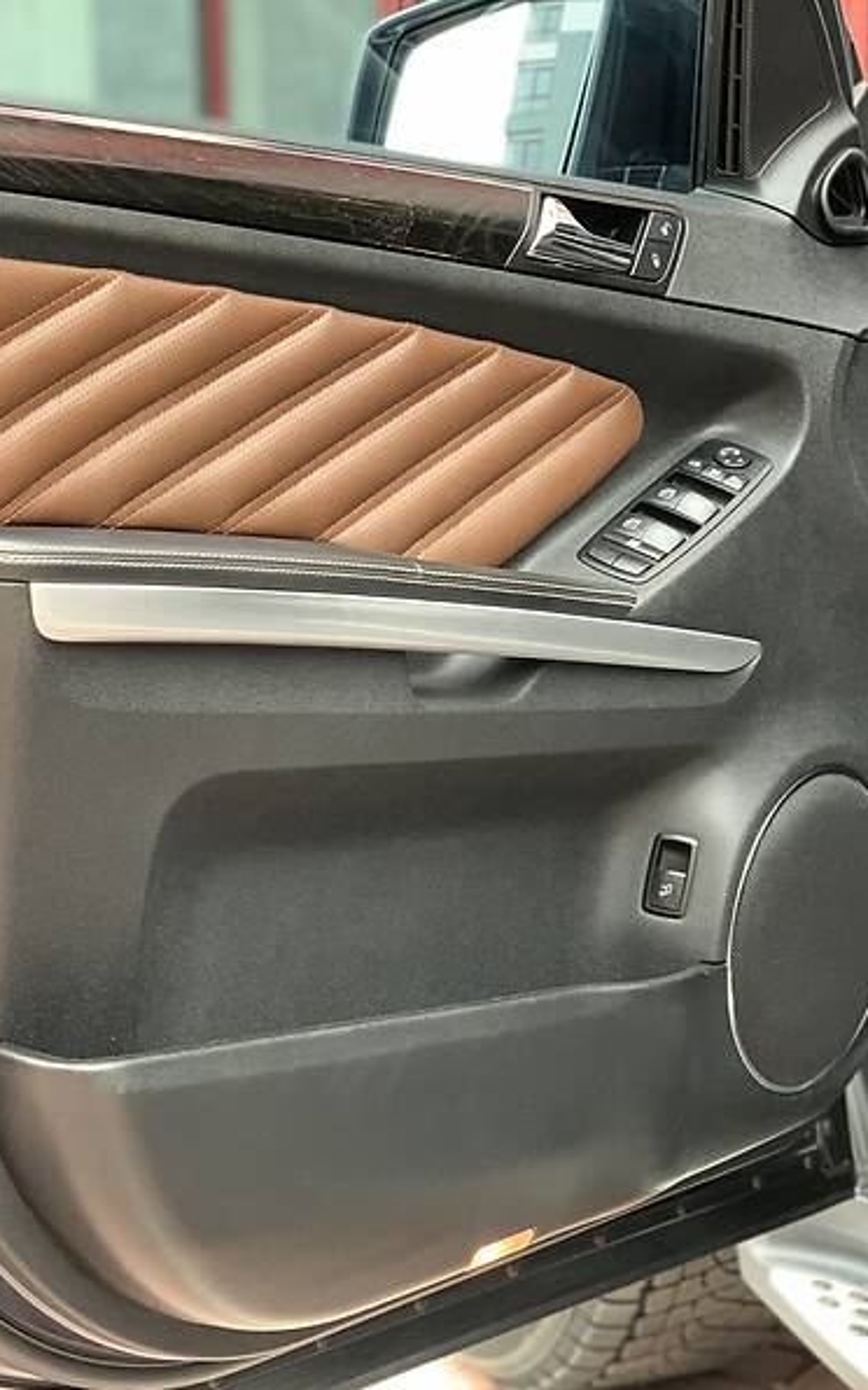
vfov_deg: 27.9
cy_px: 693
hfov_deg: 17.6
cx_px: 313
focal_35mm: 74
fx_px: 2804
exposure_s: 1/61
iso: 125
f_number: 2.4
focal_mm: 6
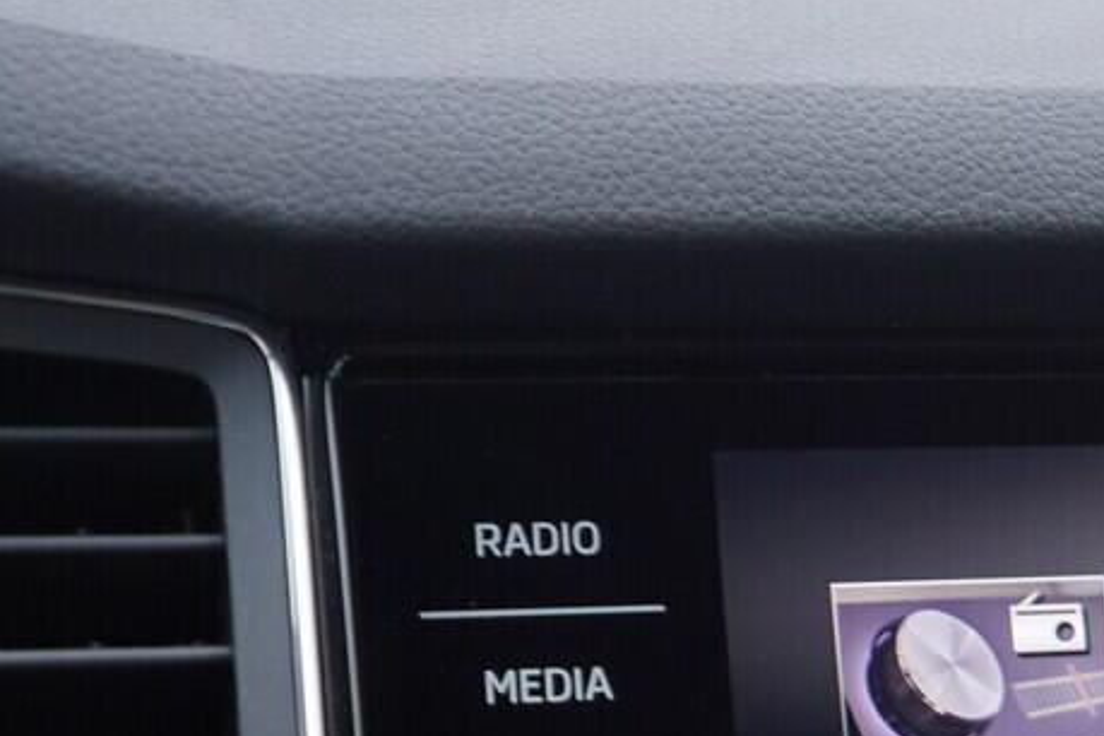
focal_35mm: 113
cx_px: 1306
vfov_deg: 12.0
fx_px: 3465
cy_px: 712
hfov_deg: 17.3
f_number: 2.8
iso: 125
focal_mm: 24
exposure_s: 1/40
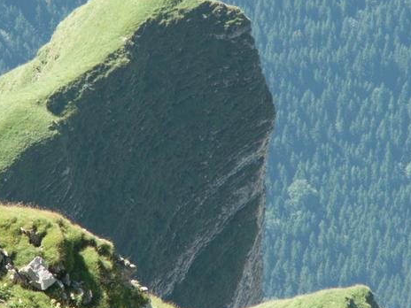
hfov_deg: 5.1
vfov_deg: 3.8
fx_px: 4631
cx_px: 152
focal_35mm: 390
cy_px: 119
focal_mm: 46.34
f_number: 5
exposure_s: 1/80
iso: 50
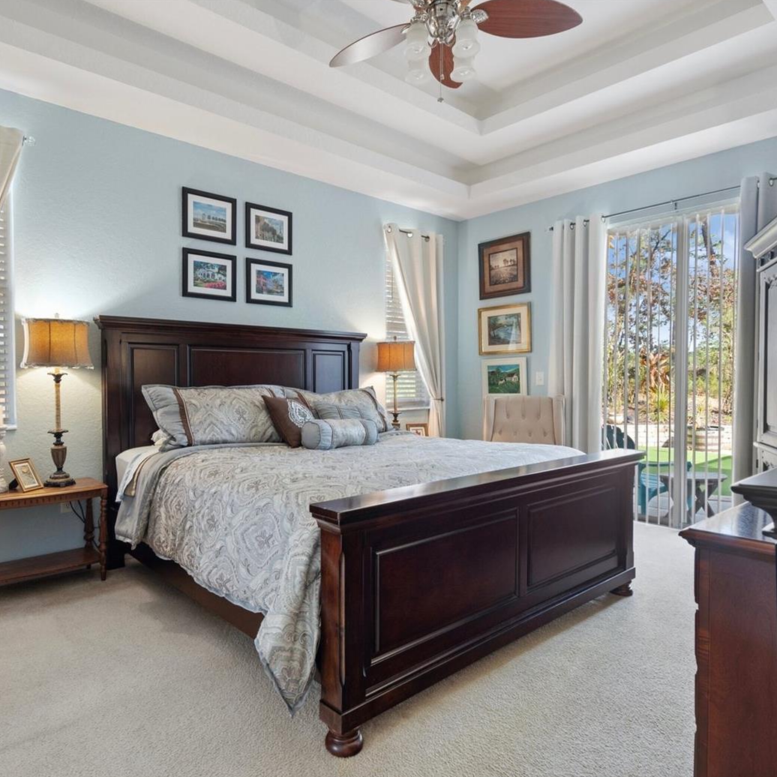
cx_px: 334
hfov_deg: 71.8
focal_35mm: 21
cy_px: 396
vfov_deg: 72.1
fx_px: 533
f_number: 8
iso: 400
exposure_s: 1.3
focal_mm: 16
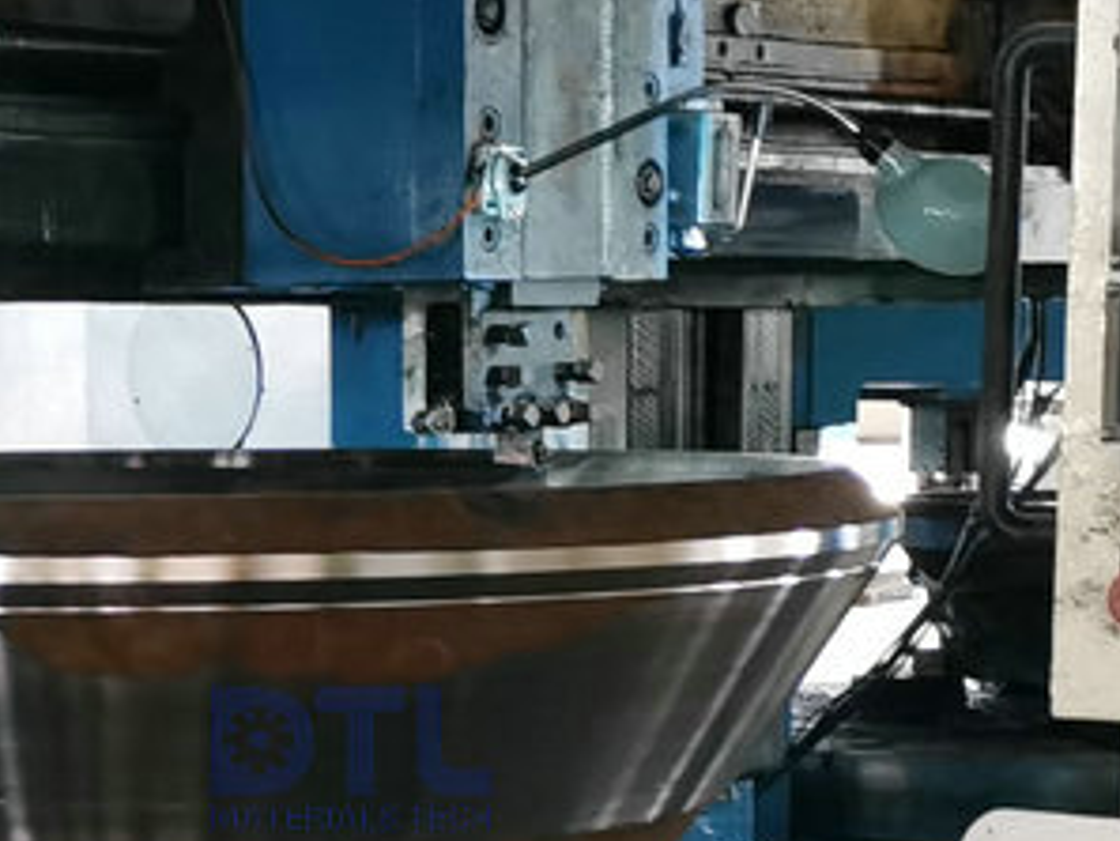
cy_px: 758
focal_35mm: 70
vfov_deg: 20.6
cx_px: 351
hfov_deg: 27.6
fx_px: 2266
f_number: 1.8
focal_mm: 5.58
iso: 500
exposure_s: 1/100
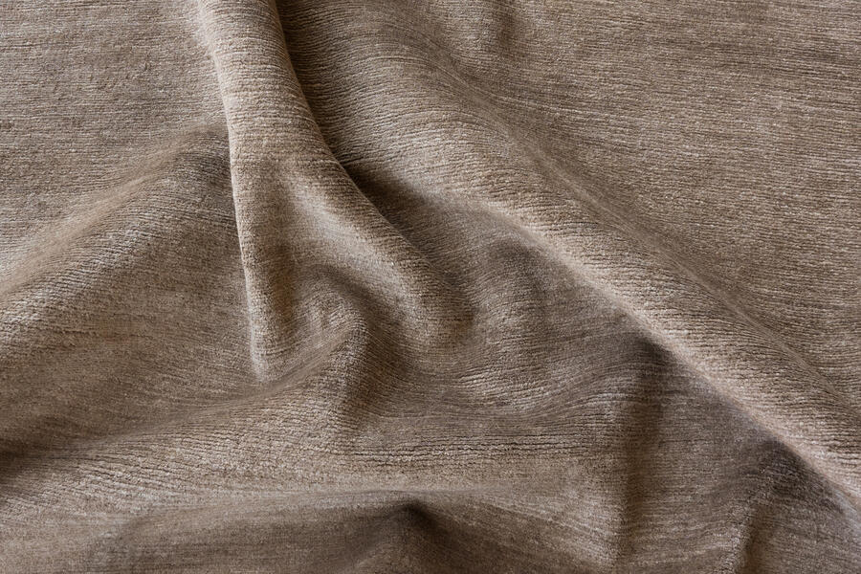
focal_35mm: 42
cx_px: 430
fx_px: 1004
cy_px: 287
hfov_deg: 46.4
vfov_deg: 31.9
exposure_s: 1/25
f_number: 11
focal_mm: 28
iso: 1250
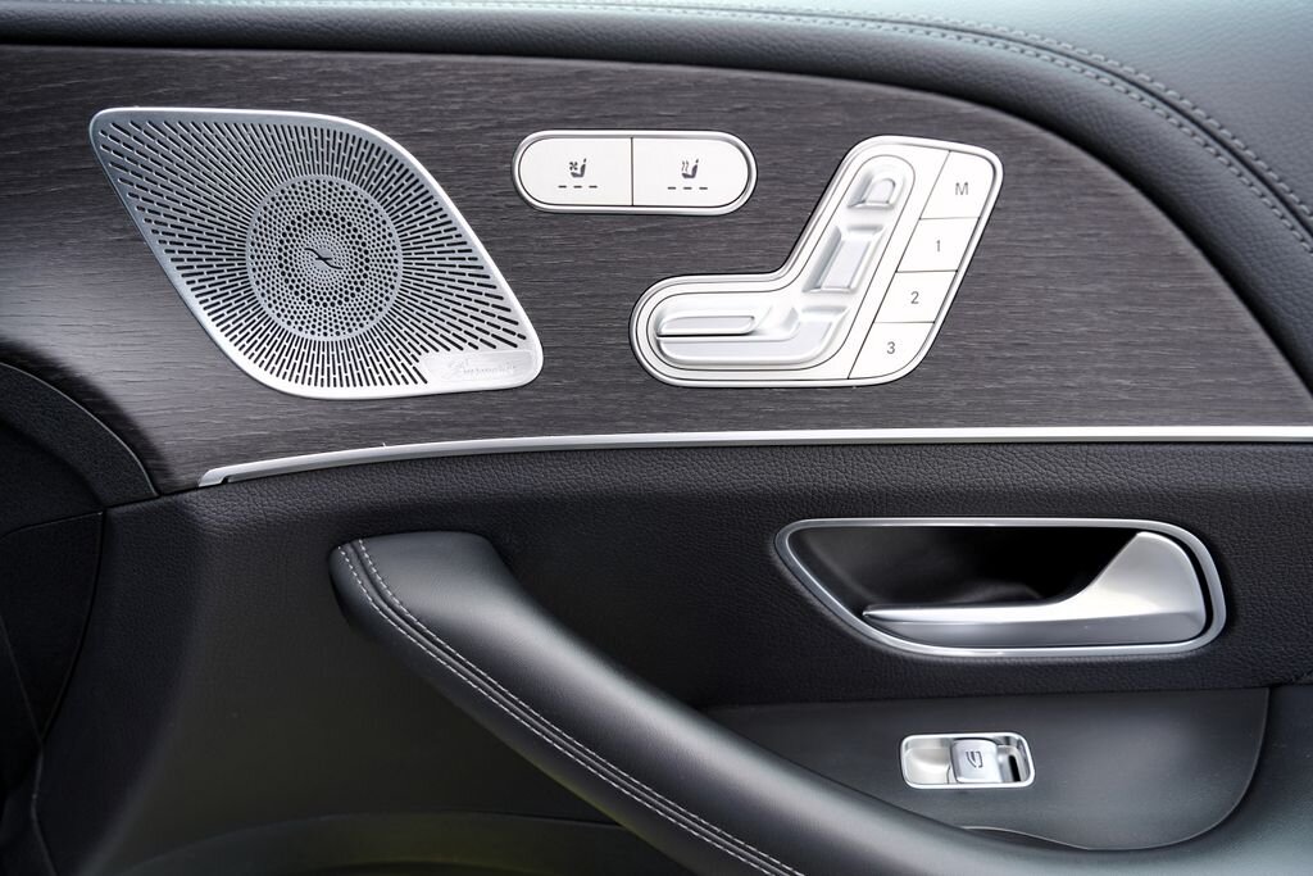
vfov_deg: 53.1
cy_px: 438
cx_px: 656
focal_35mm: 24
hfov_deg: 73.7
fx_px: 875
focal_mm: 24
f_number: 4.5
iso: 100
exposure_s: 1/100
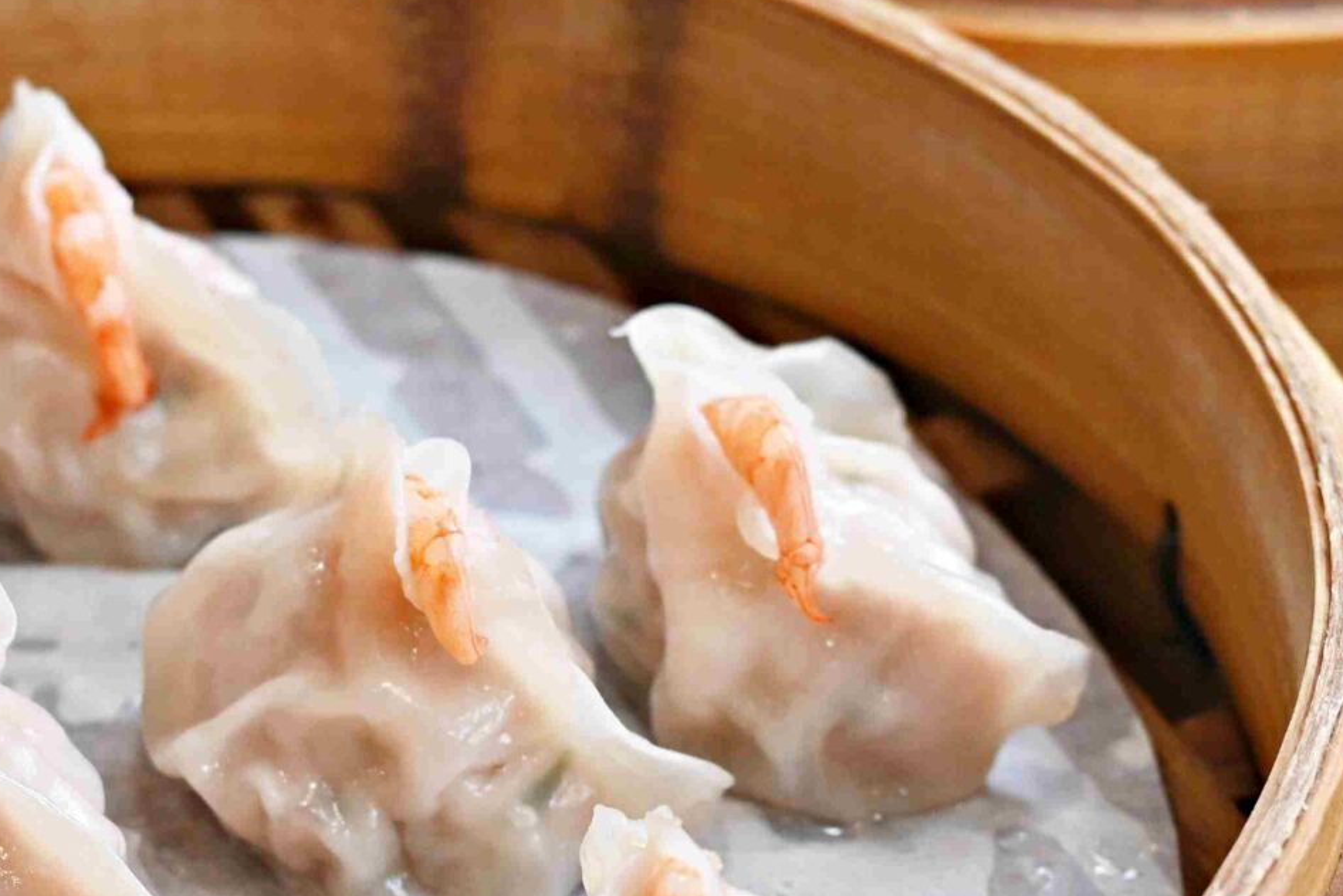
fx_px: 7574
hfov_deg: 10.1
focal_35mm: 203
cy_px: 715
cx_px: 522
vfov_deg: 6.8
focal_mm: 50
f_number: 3.2
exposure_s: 1/320
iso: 400
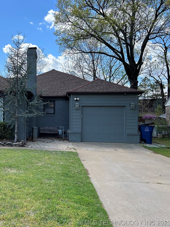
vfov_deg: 52.6
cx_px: 20
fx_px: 229
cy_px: 113
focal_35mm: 35
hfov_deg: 38.2
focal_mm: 5.7
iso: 50
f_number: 1.5
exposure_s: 1/2083
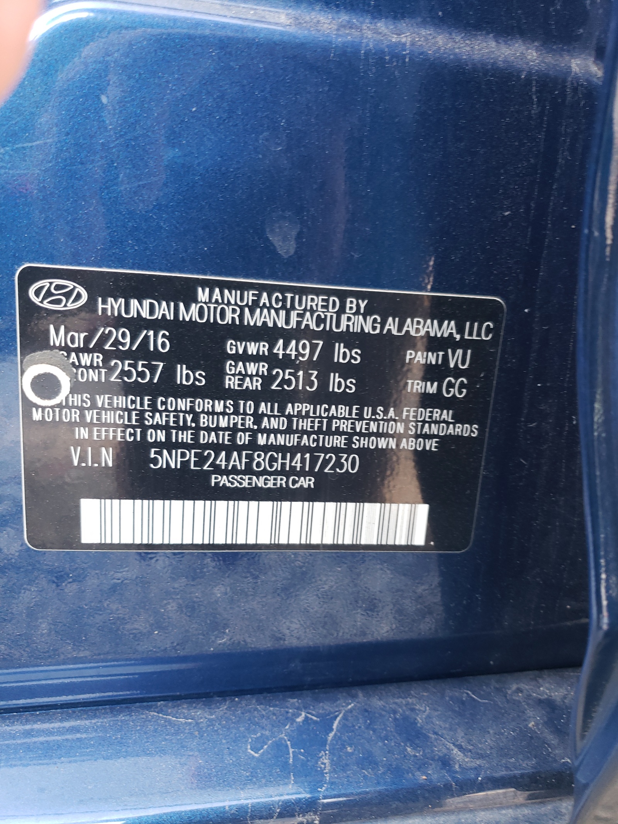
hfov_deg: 53.1
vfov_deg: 67.3
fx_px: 619
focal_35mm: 26
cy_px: 412
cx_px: 309
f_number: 1.5
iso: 58
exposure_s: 1/50
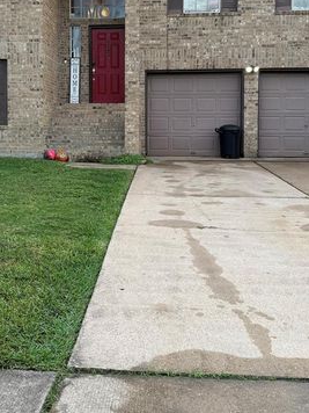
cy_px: 133
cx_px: 103
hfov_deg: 31.9
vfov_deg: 41.5
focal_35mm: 45
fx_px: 536
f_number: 1.78
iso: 80
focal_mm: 6.76
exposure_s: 1/156
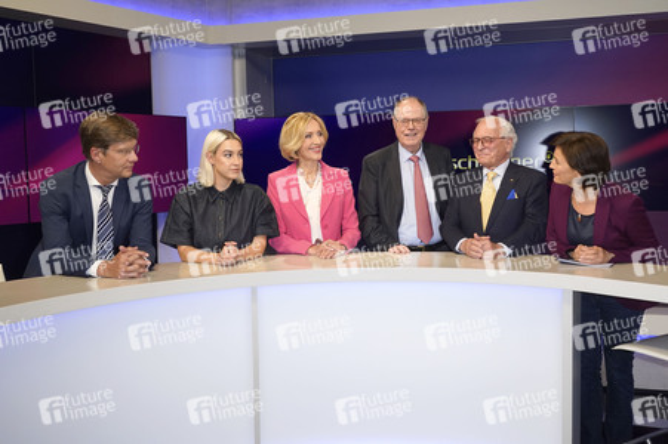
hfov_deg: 62.0
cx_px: 334
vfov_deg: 43.5
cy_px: 222
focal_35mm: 30
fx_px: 556
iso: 2000
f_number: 6.3
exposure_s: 1/160
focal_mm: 30
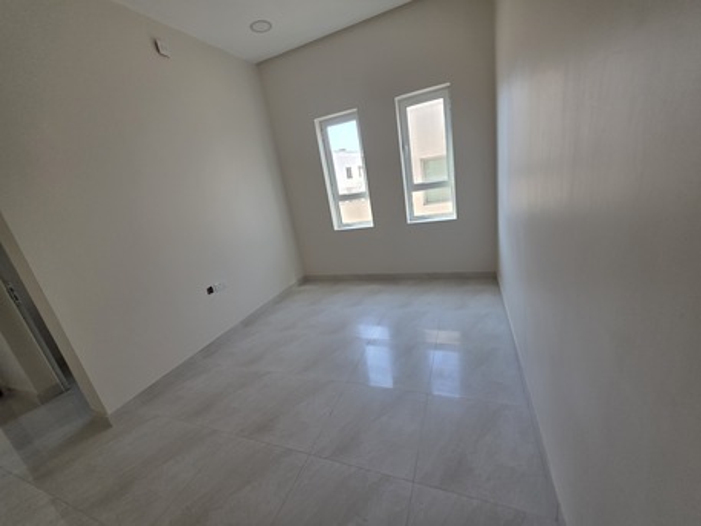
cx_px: 350
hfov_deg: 106.2
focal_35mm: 13
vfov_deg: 89.9
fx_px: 263
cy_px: 263
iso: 64
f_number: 1.9
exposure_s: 1/100
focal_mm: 2.2
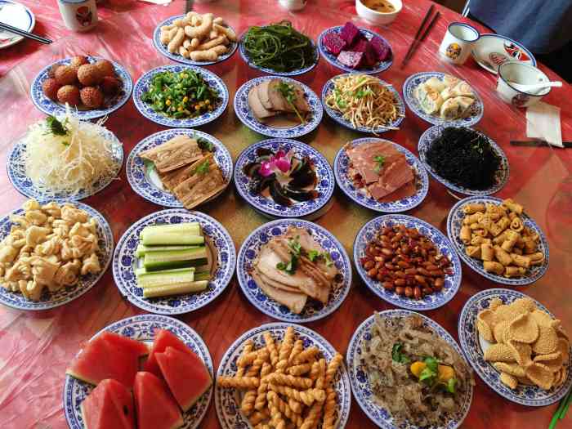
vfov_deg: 51.4
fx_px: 446
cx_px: 286
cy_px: 214
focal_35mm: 27
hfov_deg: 65.3
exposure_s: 1/50
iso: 100
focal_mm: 5.56
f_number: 1.6
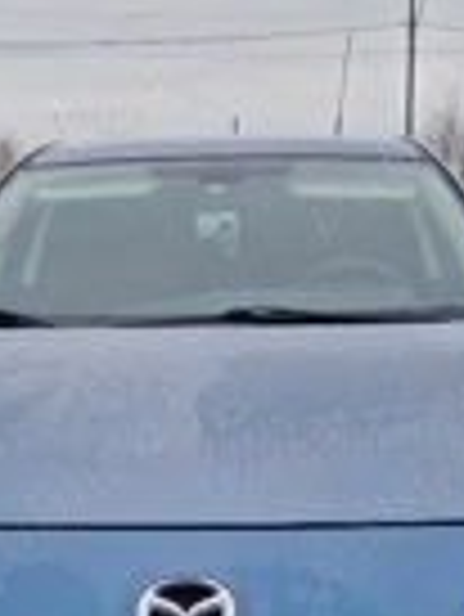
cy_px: 531
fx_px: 1196
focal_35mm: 67
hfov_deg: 21.9
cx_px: 189
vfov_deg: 28.1
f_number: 1.8
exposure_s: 1/182
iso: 50
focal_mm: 5.4
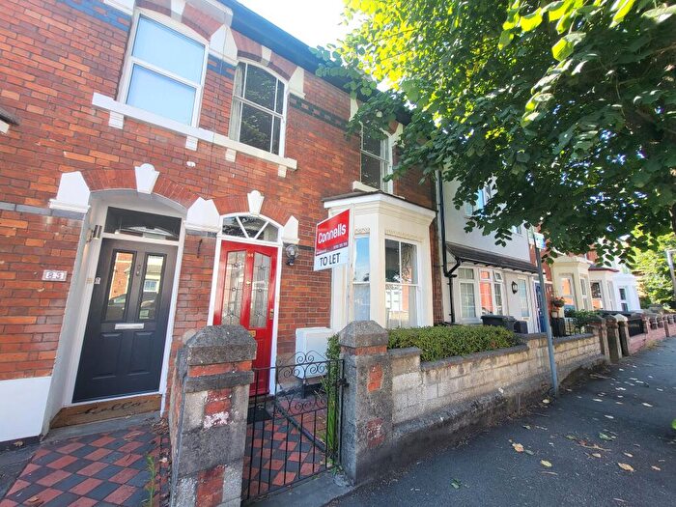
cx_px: 338
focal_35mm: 13
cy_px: 254
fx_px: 254
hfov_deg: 106.2
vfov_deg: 89.9
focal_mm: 1.74
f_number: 2.2
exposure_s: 1/100
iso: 32
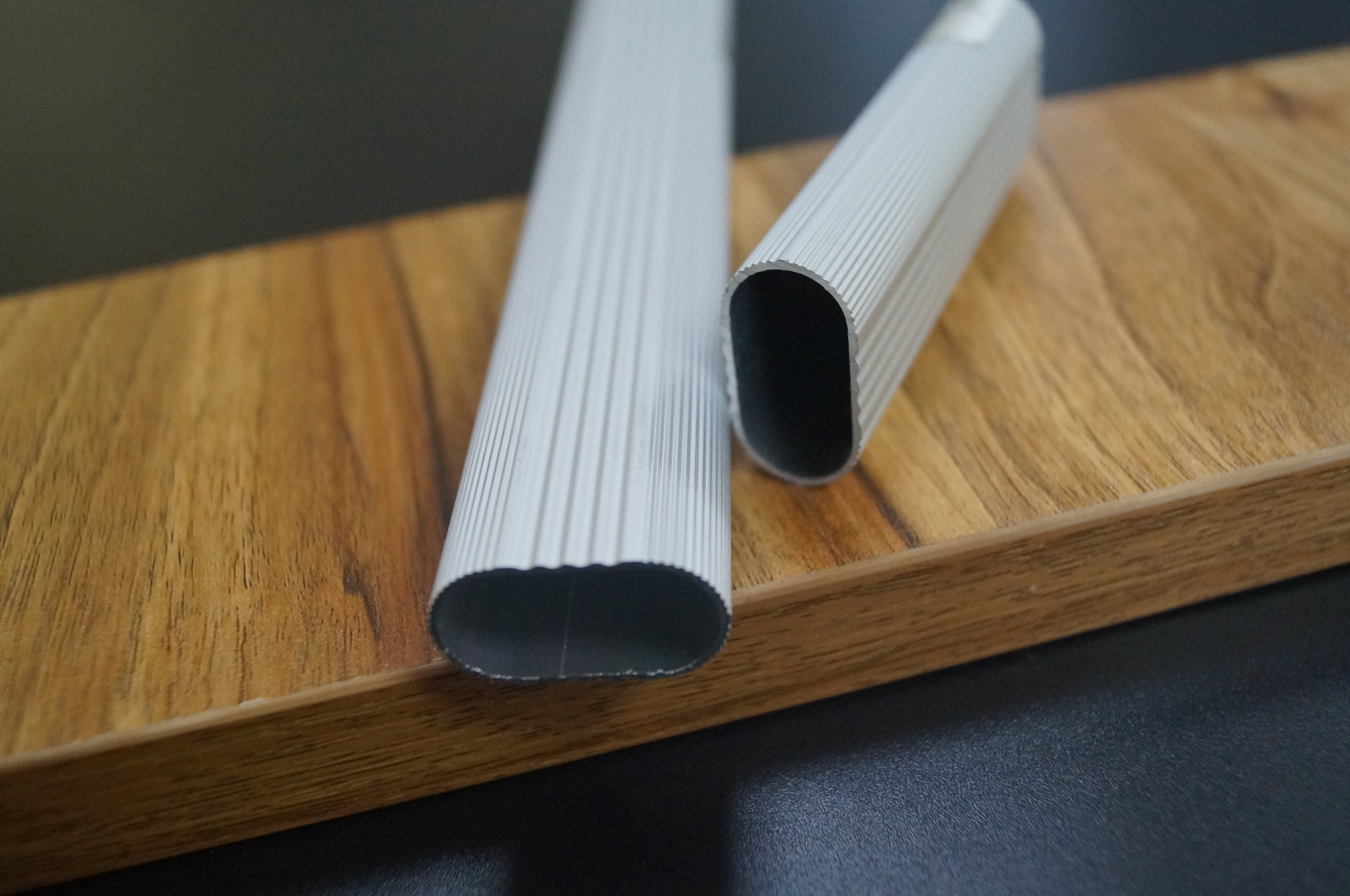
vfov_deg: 34.1
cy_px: 448
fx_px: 1460
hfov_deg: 49.6
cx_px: 675
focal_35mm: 39
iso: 2000
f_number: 4
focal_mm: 26
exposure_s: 1/160
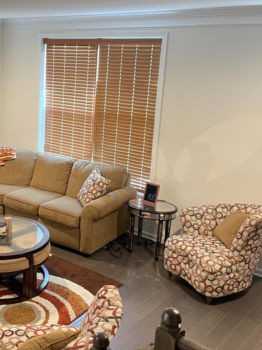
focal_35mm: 44
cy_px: 166
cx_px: 20
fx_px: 444
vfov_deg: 42.9
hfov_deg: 31.2
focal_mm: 5.1
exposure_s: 1/30
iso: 640
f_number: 1.6
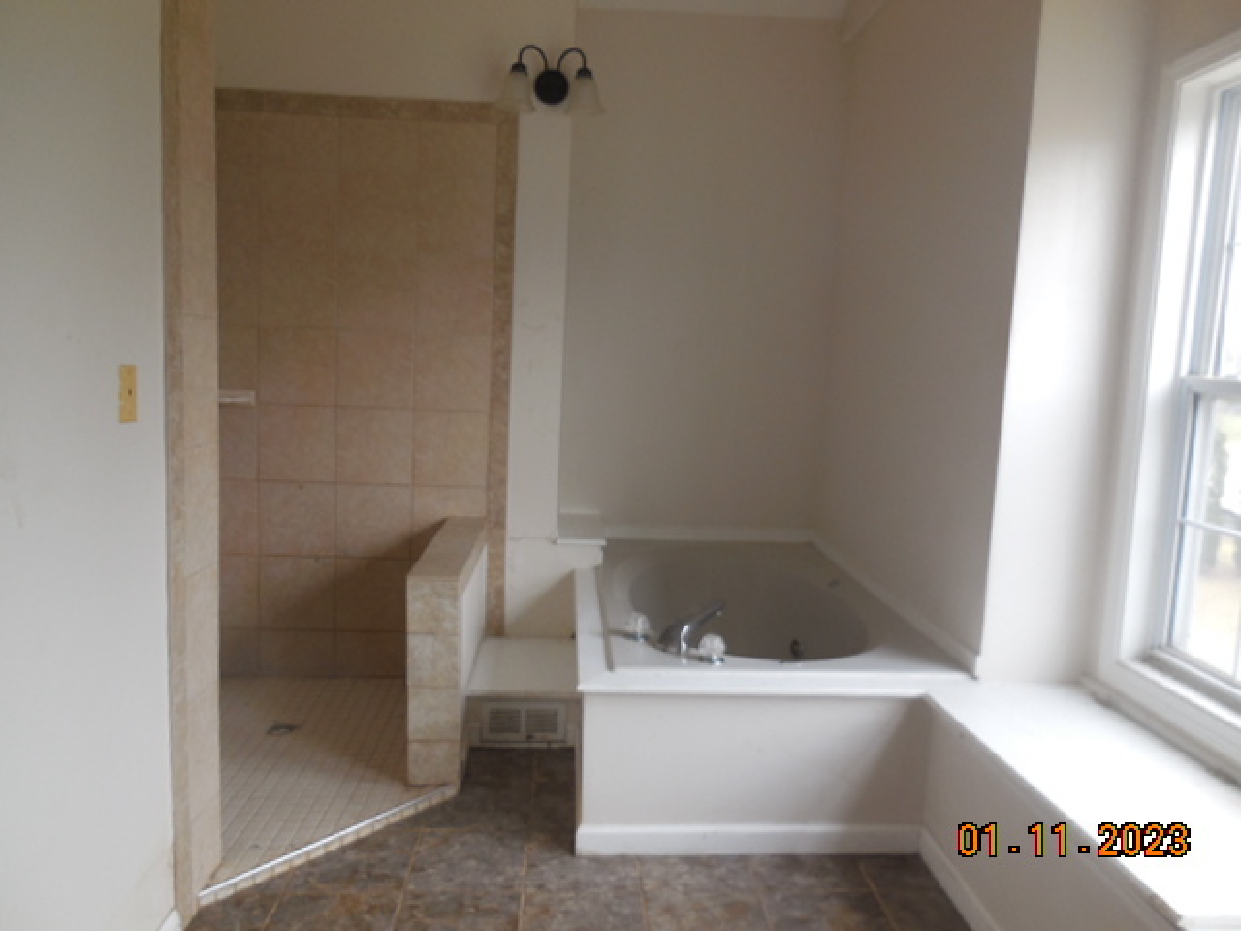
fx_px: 896
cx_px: 620
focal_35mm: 25
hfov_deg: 69.4
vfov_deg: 54.9
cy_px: 466
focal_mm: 4.5
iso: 140
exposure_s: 1/30
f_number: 3.1
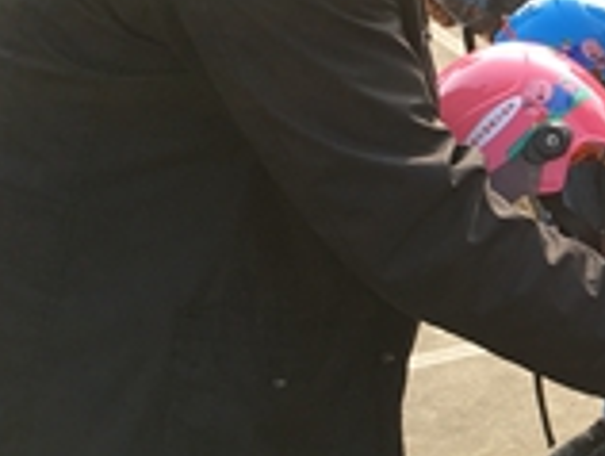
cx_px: 1084
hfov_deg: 15.4
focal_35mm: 110
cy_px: 211
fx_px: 1925
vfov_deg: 13.5
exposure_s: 1/527
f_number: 2.2
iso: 25
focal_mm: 4.15
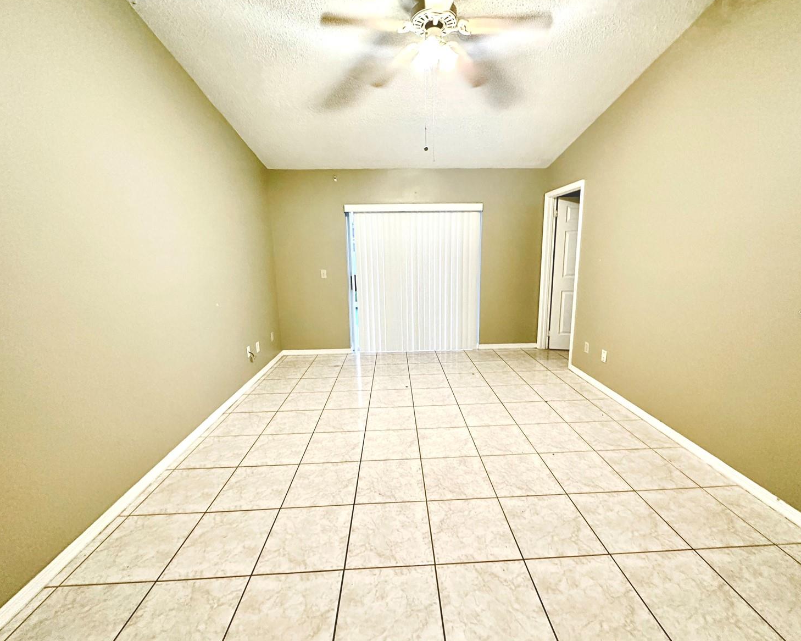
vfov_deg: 84.0
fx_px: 356
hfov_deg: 96.8
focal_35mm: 15
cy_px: 314
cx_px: 411
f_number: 2.2
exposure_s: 1/60
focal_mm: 2.22
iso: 500
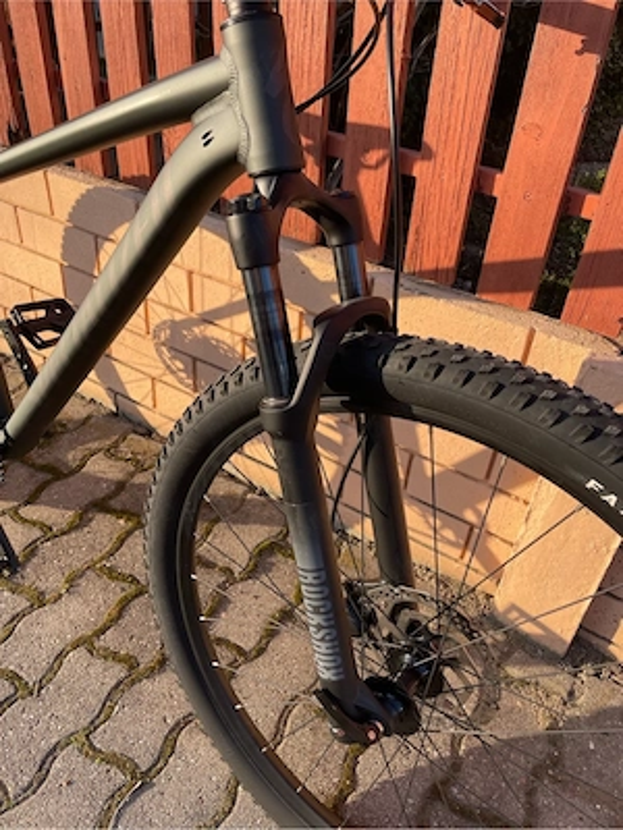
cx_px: 312
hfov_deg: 53.1
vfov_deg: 67.3
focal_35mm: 26
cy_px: 415
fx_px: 624
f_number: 1.6
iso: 32
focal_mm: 4.2
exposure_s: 1/807
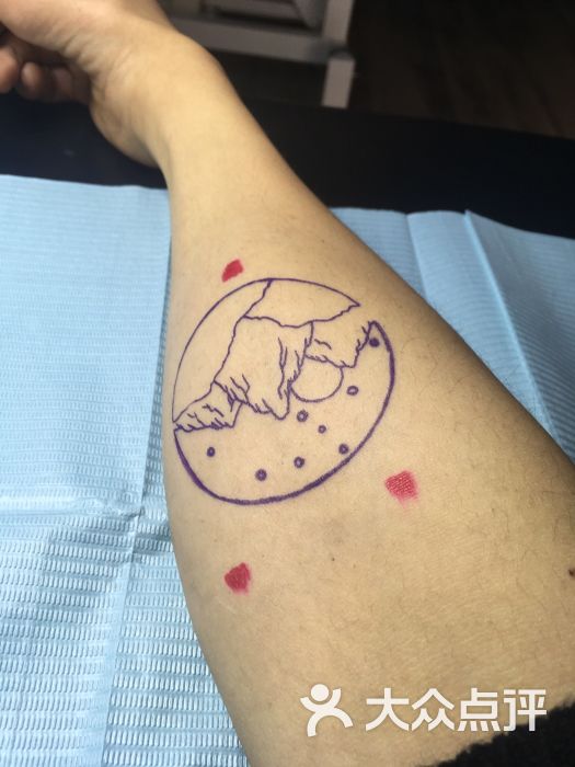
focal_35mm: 29
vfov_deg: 61.7
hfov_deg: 48.2
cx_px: 288
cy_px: 384
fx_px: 642
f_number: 2.2
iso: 25
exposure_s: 1/50
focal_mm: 4.15
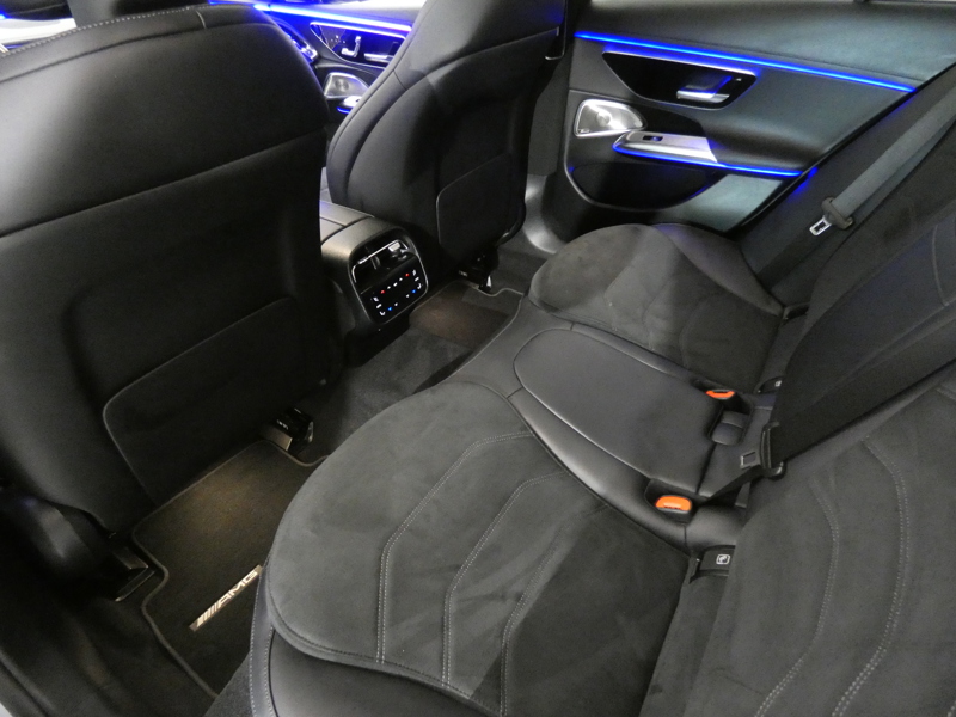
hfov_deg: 81.7
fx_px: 552
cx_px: 478
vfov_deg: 66.0
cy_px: 358
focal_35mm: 20
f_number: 2.8
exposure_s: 1/8
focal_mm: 3.6
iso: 1600
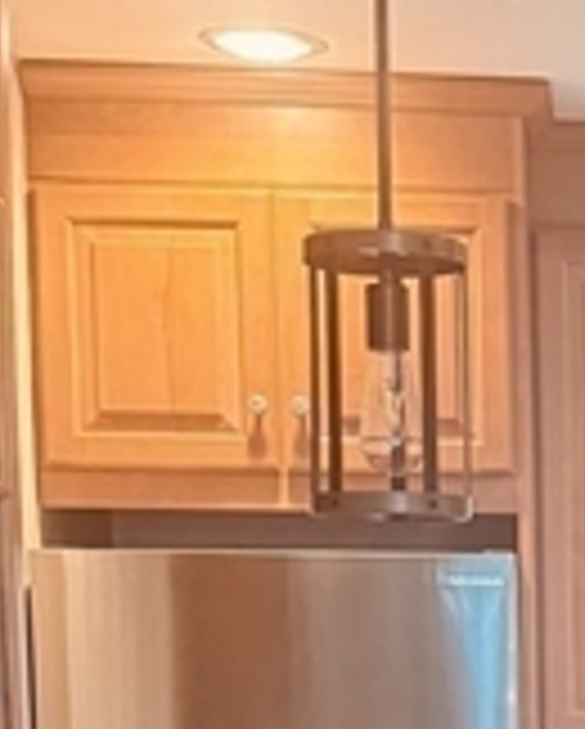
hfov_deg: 13.3
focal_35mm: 111
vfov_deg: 16.6
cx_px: 814
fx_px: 2398
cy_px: 868
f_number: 1.78
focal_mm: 6.76
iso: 800
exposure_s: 1/30
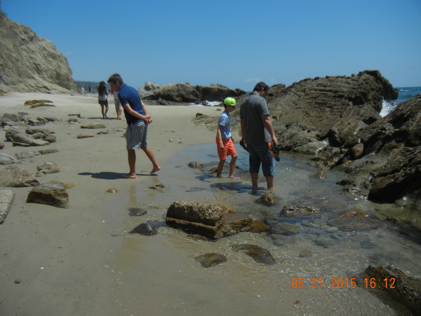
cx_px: 210
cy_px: 158
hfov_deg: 60.0
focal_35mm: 30
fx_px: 365
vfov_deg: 46.8
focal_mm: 5.4
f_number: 7
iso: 160
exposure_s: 1/862
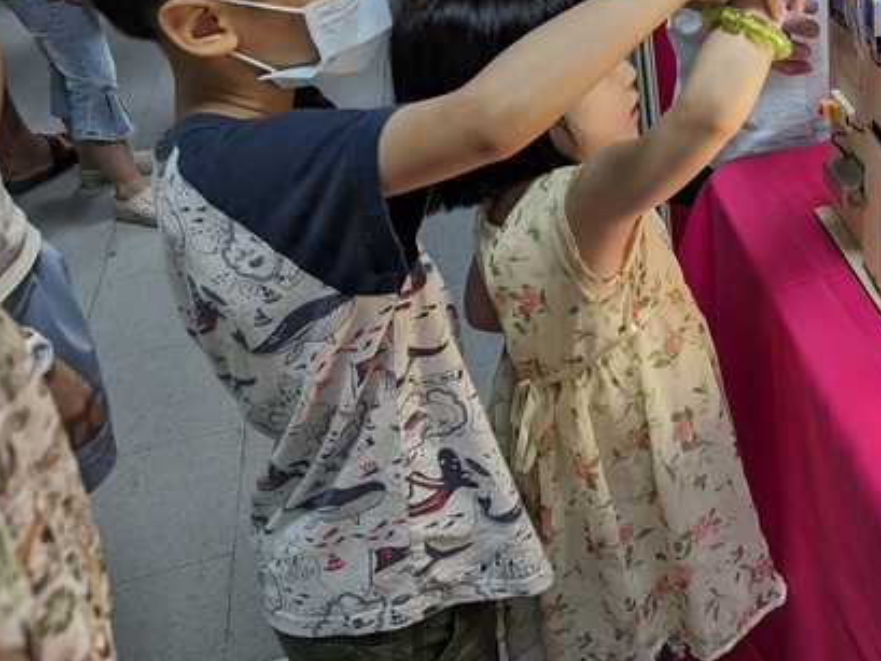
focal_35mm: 47
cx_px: 840
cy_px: 140
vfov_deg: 30.2
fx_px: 1197
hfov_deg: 37.0
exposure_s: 1/120
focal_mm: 6.81
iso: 137
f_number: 1.85
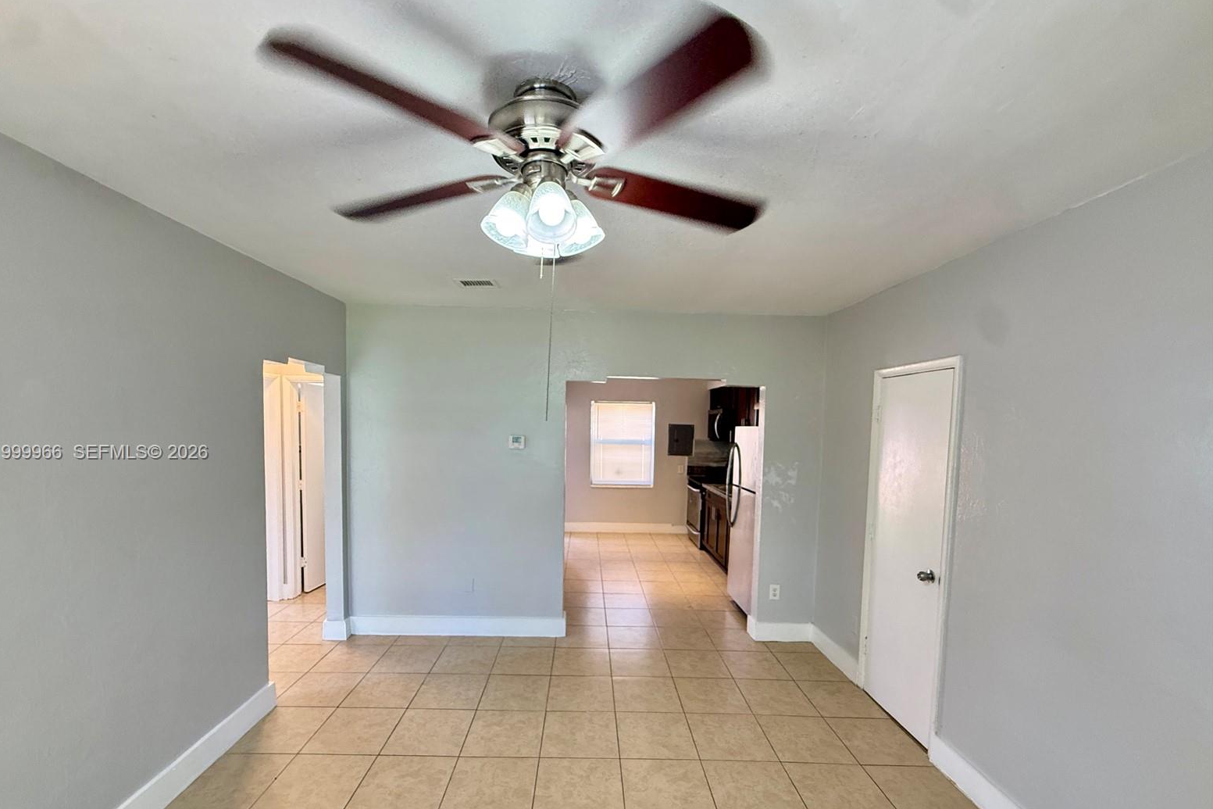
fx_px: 505
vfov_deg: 77.0
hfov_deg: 100.4
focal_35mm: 15
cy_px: 453
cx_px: 590
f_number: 2.2
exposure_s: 1/120
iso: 400
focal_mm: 2.22
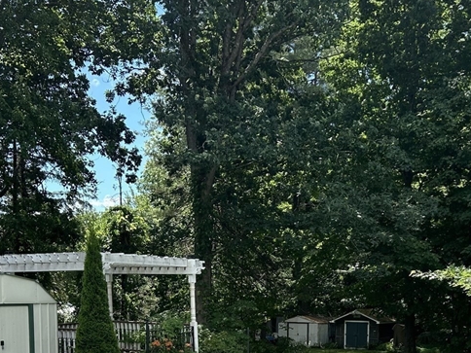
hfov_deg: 34.9
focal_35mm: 55
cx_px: 267
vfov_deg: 25.1
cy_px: 368
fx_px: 748
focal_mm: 5.7
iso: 50
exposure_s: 1/1869
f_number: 1.5
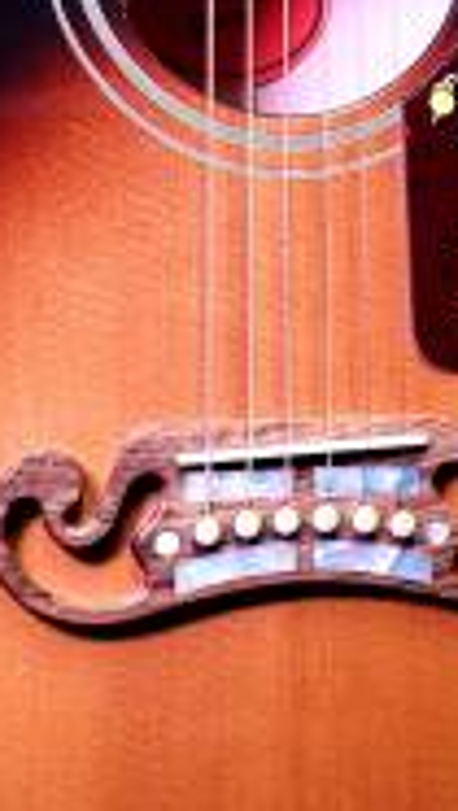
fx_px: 1701
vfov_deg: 26.8
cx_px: 244
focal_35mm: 79
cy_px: 344
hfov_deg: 15.3
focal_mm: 5.4
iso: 100
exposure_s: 1/10
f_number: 1.8
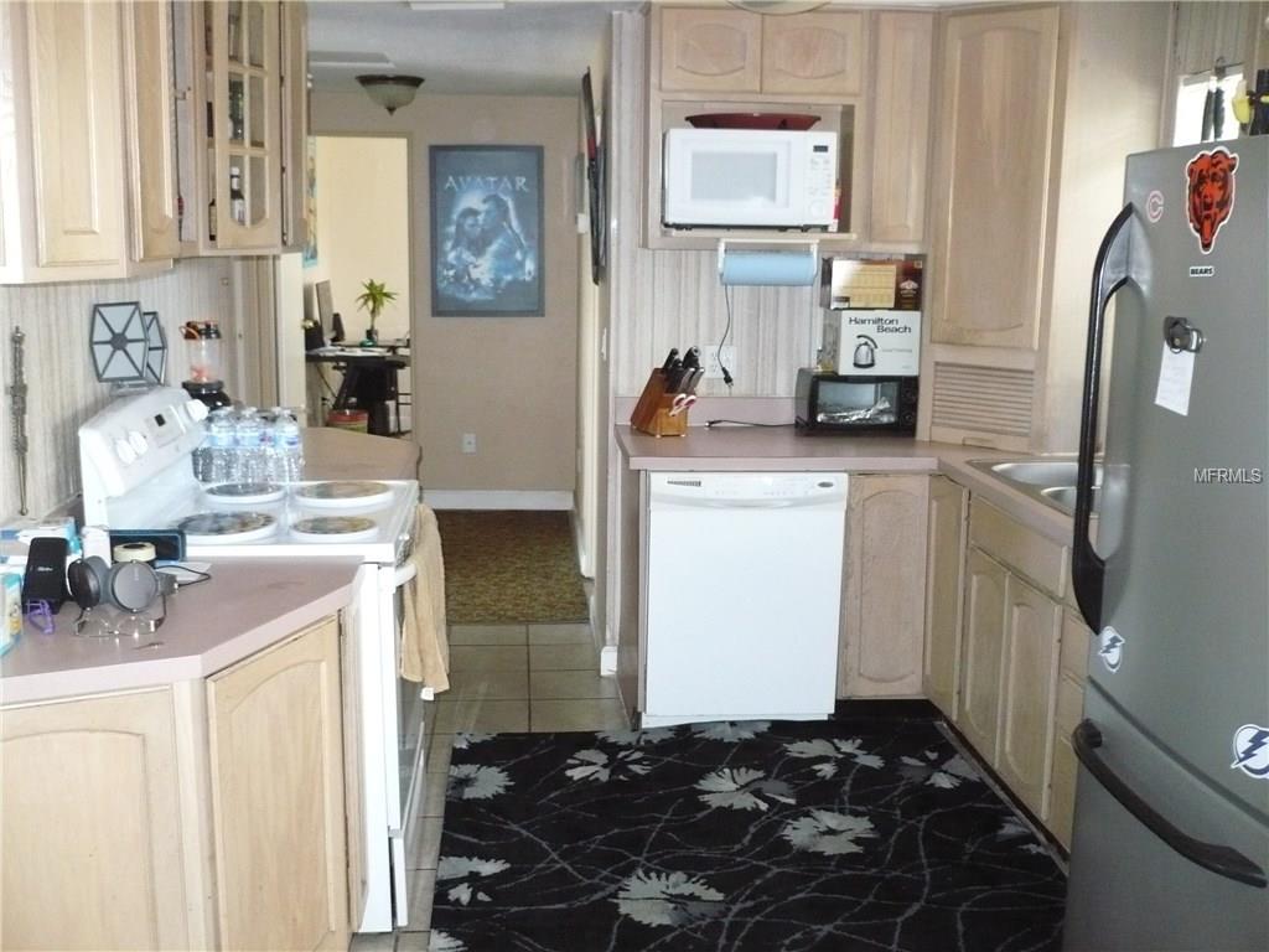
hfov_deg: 52.6
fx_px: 1283
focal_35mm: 35
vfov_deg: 40.7
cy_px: 476
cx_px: 634
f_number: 2.8
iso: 400
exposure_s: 1/30
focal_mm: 5.8
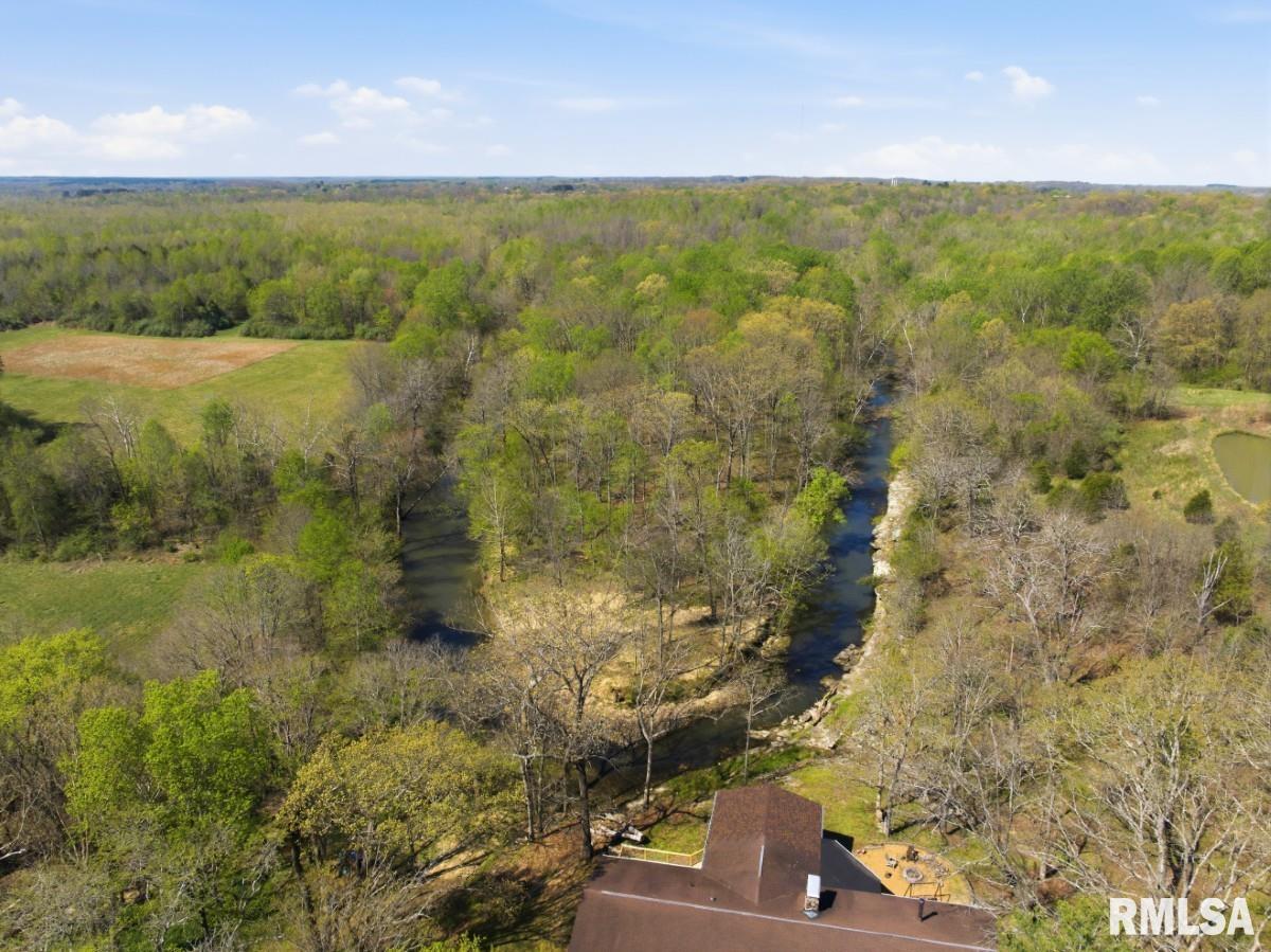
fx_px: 881
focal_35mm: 24
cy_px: 476
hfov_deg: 71.6
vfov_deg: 56.8
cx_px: 636
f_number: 10
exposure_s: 1/400
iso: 200
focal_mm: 12.3
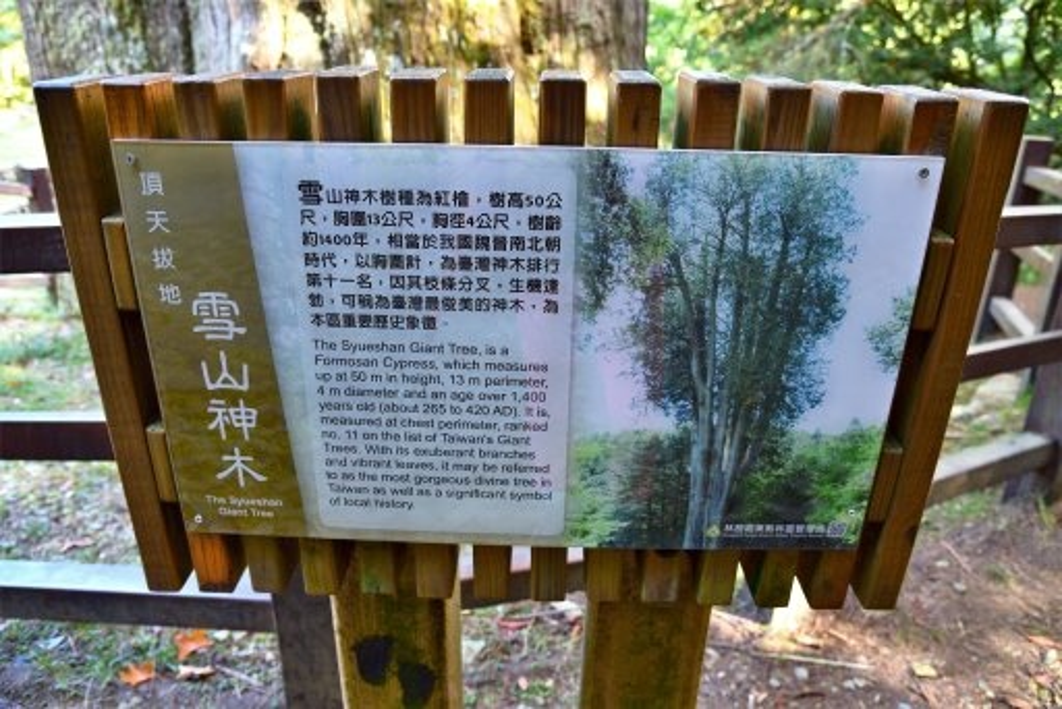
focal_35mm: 27
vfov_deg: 48.0
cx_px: 531
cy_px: 354
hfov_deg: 67.4
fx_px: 797
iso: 400
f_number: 5
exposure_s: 1/40
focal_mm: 27
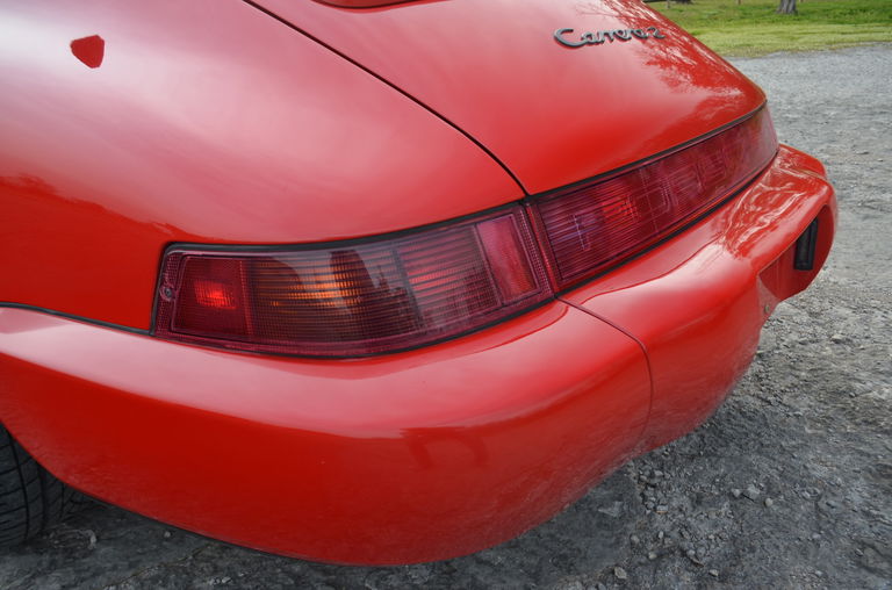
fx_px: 667
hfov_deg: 67.5
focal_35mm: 27
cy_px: 295
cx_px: 446
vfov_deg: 47.7
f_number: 5.6
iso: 400
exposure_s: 1/125
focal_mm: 18
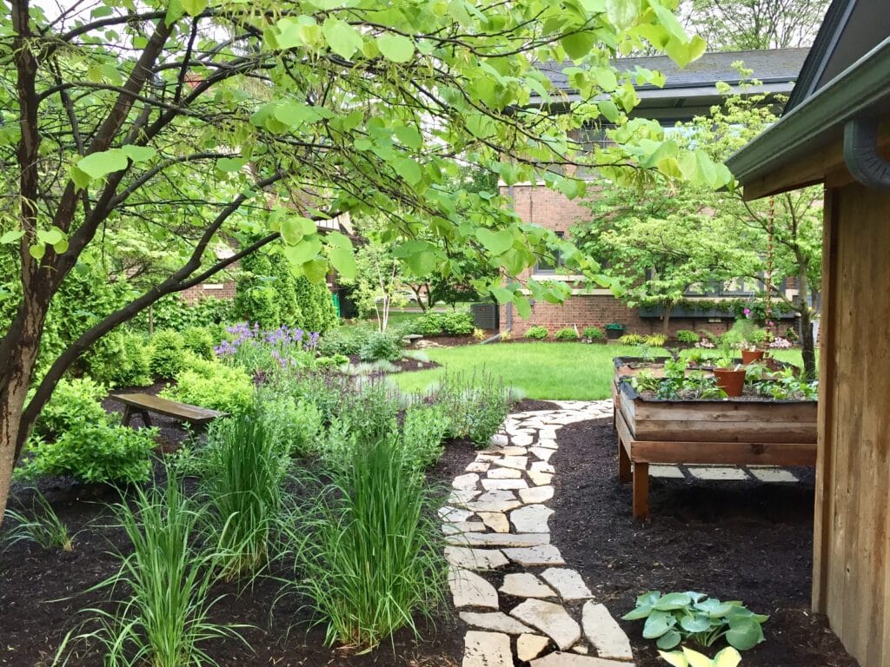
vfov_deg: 48.2
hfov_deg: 61.7
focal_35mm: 29
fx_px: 746
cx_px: 445
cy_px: 334
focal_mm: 4.15
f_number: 2.2
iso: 80
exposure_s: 1/30
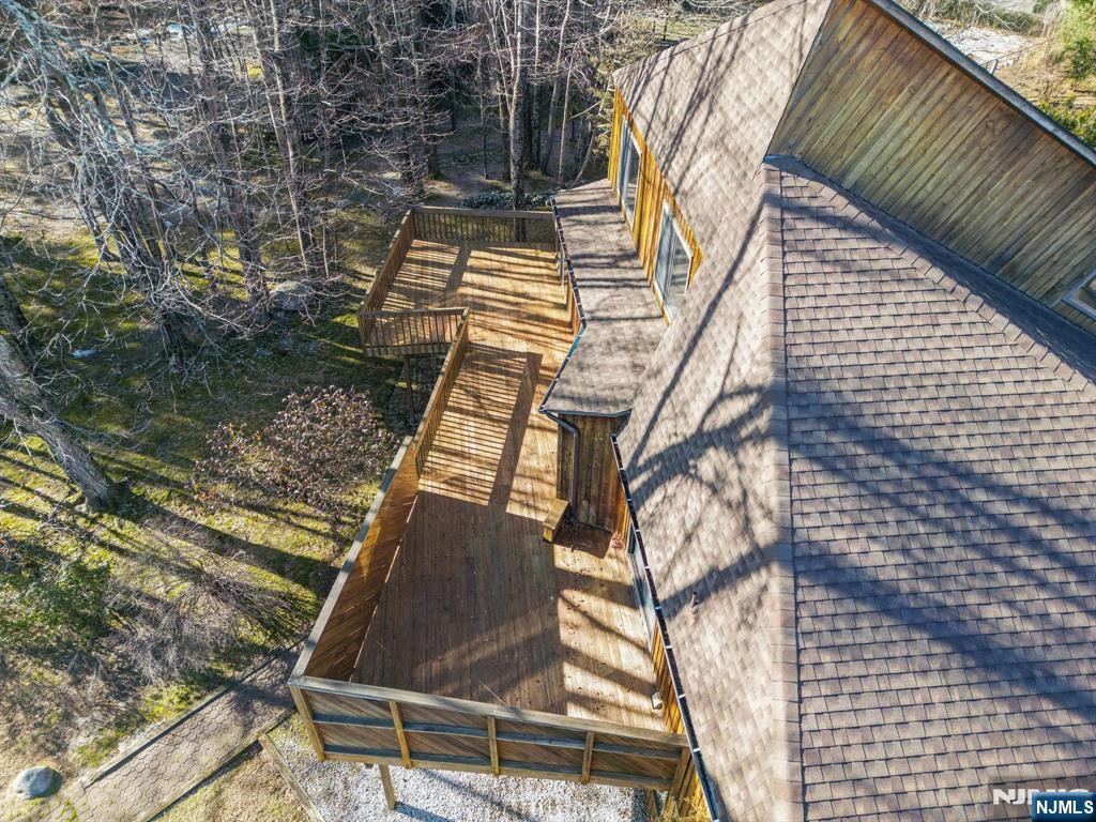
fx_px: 760
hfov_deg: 71.6
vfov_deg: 56.8
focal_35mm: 24
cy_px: 411
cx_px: 548
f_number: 1.7
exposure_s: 1/180
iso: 150
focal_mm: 6.7
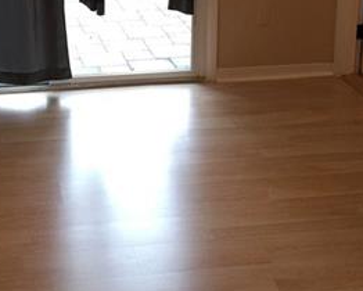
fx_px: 892
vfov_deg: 18.3
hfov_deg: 22.9
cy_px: 53
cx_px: 112
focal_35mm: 83
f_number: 2.2
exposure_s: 1/15
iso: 32
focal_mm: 4.15
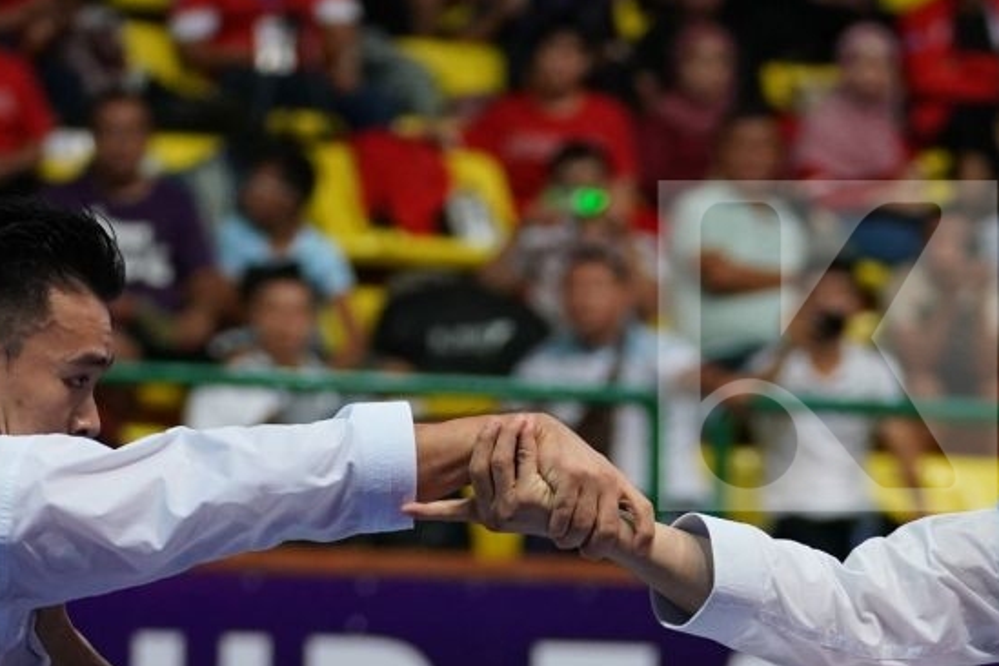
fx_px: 9101
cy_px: 990
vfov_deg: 4.2
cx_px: 828
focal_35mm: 328
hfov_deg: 6.3
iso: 2000
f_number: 2.8
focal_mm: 100
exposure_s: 1/500
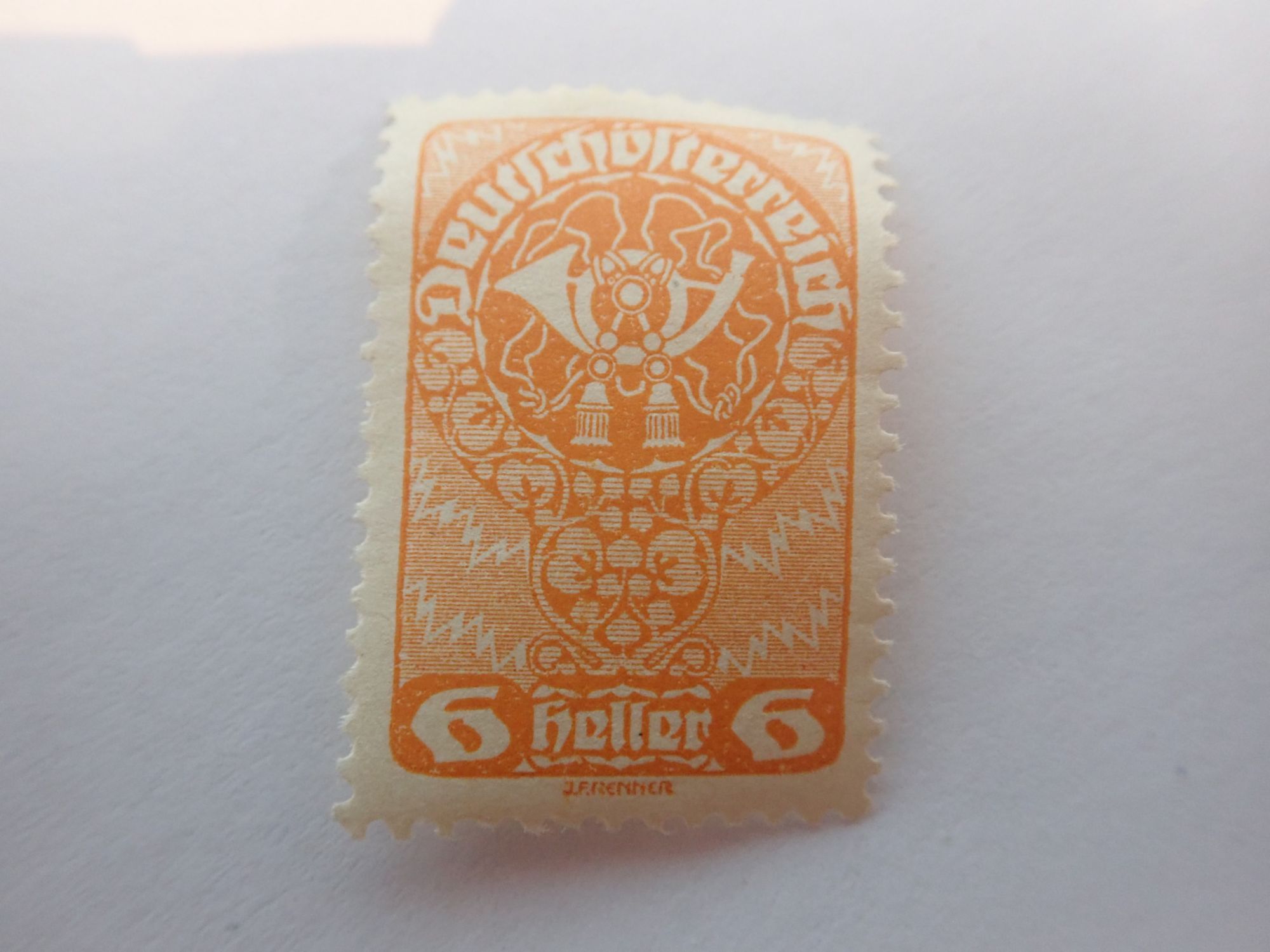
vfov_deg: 46.8
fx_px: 1101
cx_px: 635
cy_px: 476
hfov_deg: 60.0
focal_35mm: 30
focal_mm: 5.5
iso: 800
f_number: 2.3
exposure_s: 1/80
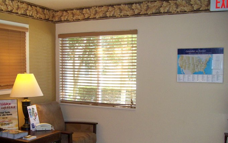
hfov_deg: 44.2
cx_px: 96
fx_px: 280
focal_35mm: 45
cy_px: 96
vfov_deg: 28.4
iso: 200
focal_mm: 6
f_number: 2.7
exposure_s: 1/64
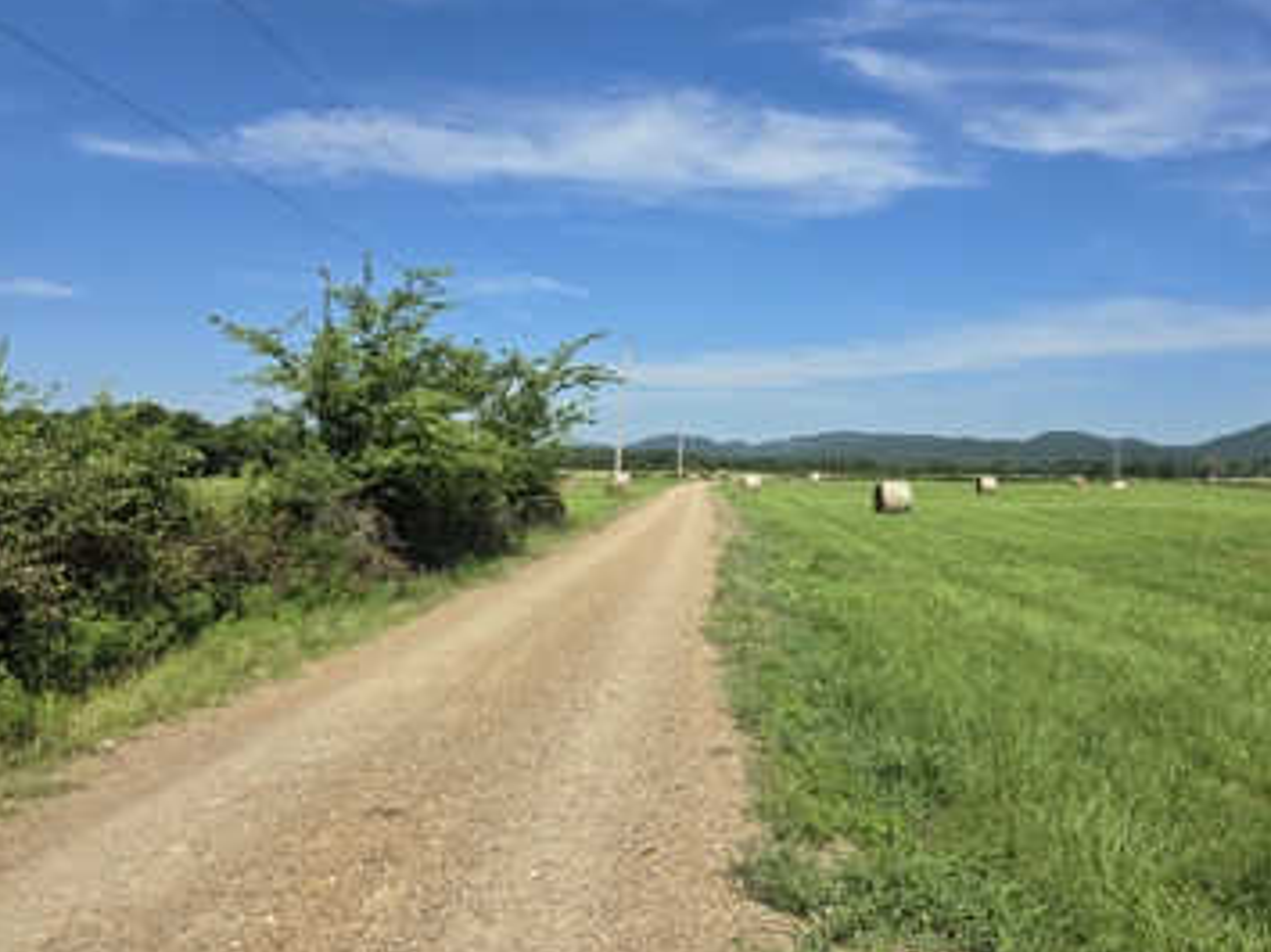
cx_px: 704
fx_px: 954
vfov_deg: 53.0
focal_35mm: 26
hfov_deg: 67.2
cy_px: 442
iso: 12
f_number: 1.7
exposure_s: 1/1170
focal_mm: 6.3
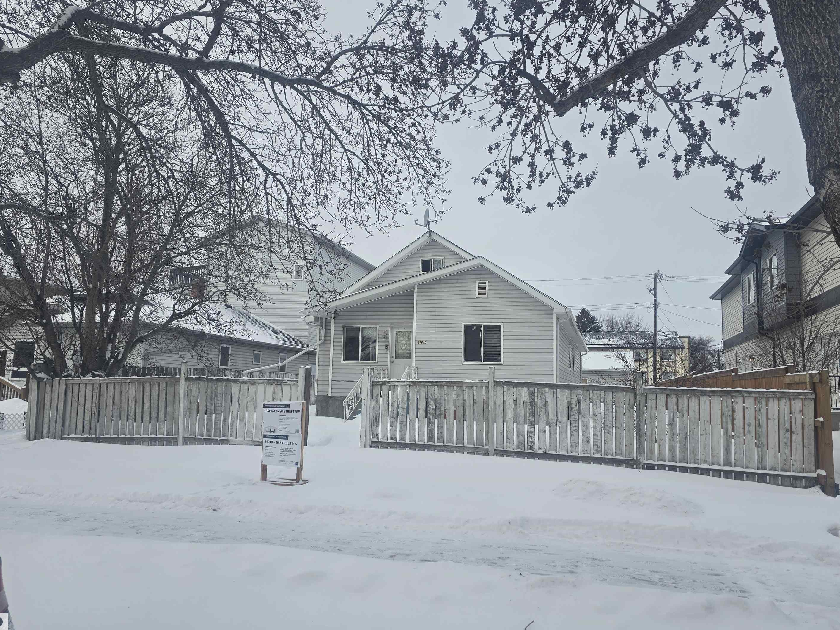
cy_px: 311
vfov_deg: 54.9
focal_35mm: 25
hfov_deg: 69.4
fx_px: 607
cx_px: 435
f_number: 1.7
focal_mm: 6.3
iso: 12
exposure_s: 1/859
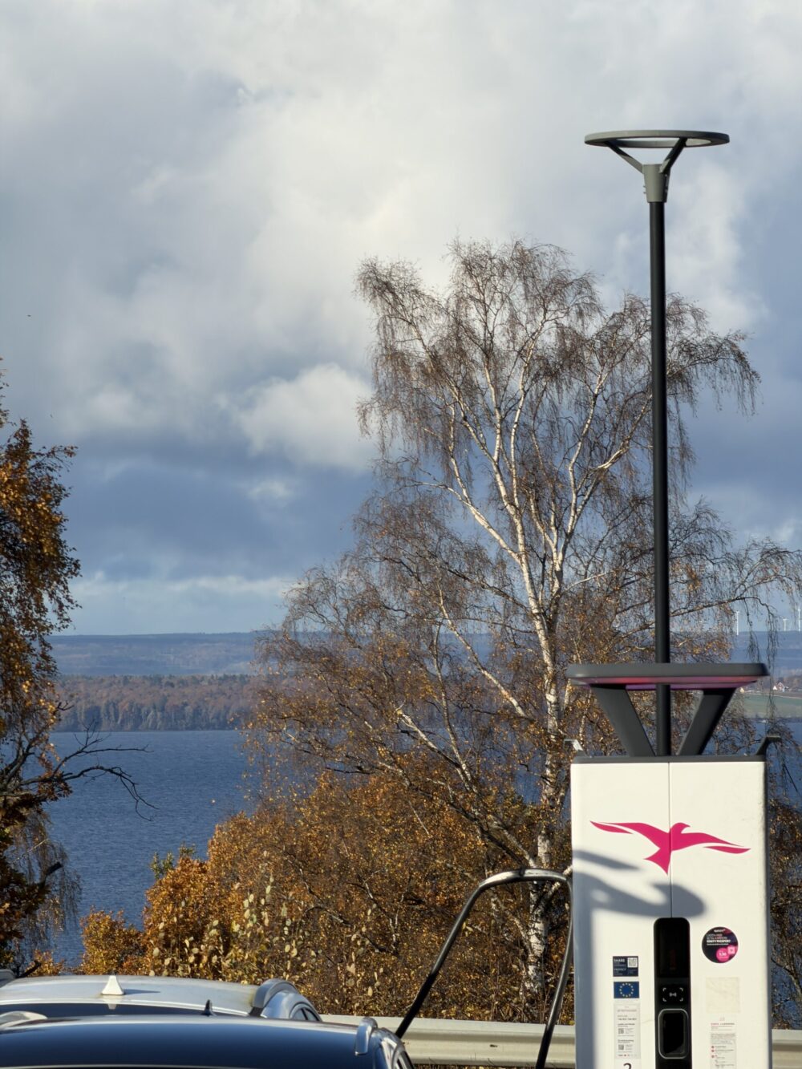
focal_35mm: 200
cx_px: 401
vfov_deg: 9.9
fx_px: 6177
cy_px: 534
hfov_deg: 7.4
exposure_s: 1/671
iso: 16
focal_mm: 16.89
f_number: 2.8
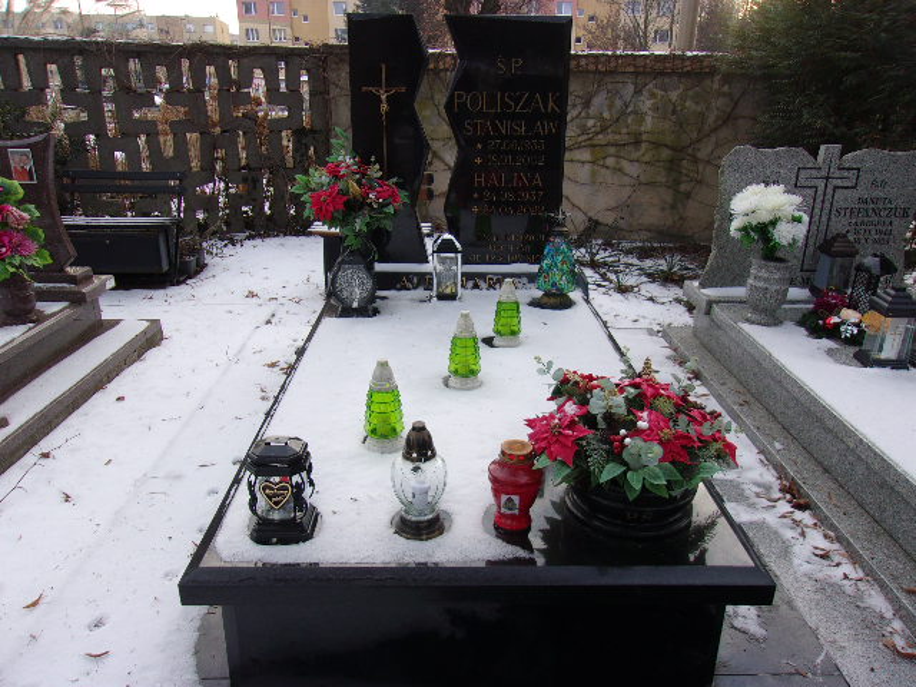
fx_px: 714
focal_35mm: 27
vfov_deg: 51.4
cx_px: 458
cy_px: 344
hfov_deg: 65.3
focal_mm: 4.9
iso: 80
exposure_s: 1/150
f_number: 3
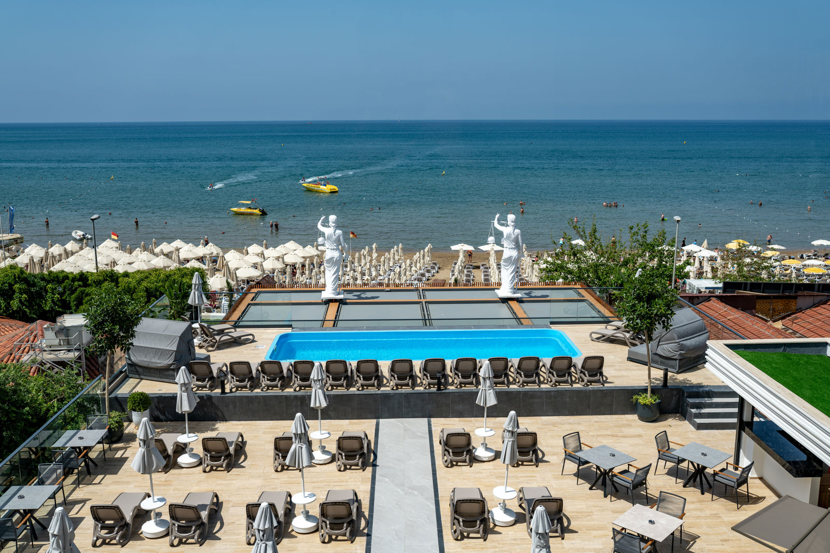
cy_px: 276
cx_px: 415
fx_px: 807
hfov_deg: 54.4
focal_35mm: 35
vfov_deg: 37.8
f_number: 5.6
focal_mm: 35
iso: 50
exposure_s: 1/500
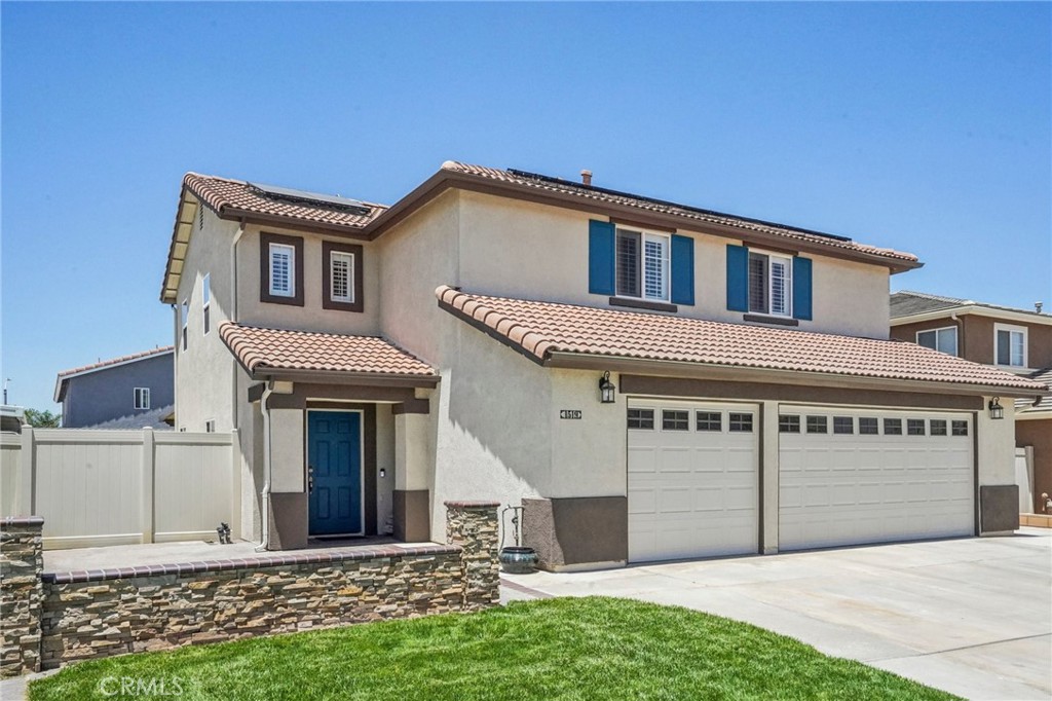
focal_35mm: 27
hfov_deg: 67.4
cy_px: 350
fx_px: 789
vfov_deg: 47.9
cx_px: 526
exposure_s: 1/2000
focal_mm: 27
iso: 3200
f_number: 16
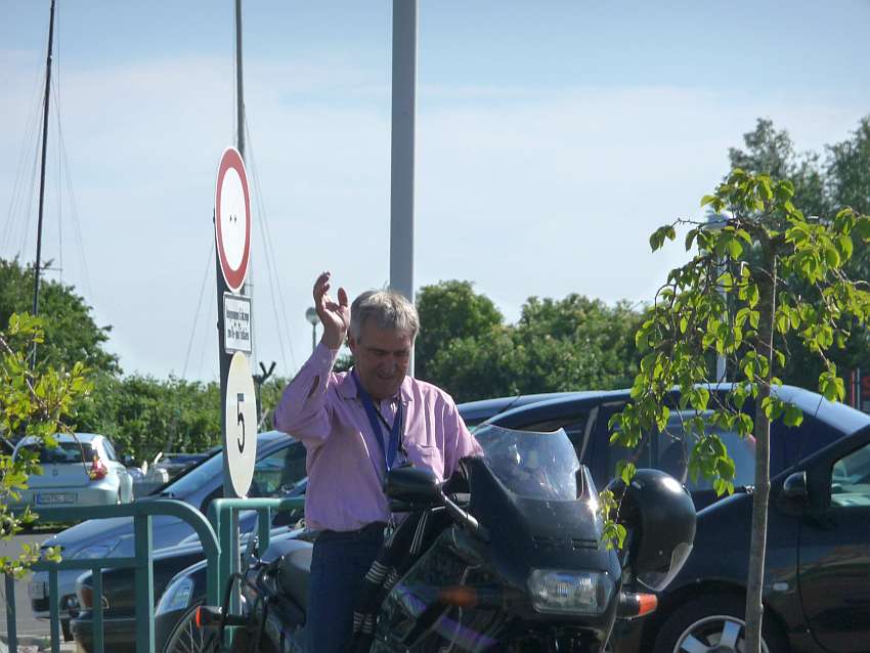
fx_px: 7039
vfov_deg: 5.3
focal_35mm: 280
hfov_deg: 7.1
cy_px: 326
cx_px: 435
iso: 160
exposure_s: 1/1000
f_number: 4.9
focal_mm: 47
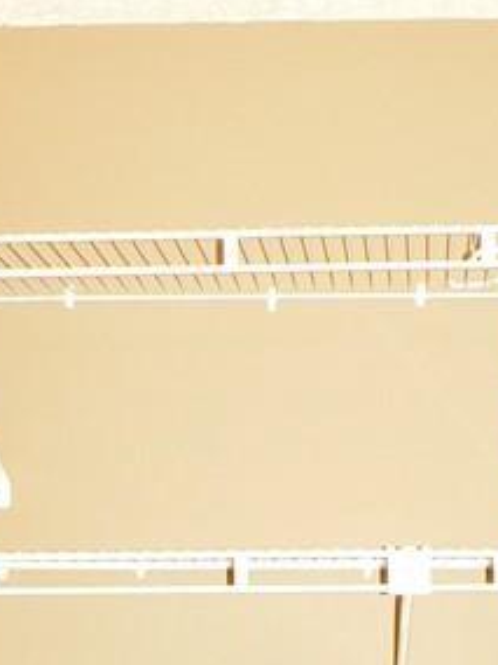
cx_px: 376
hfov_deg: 17.7
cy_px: 801
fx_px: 1592
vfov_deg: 21.8
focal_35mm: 83
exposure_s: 1/30
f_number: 3
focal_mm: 4
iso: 220
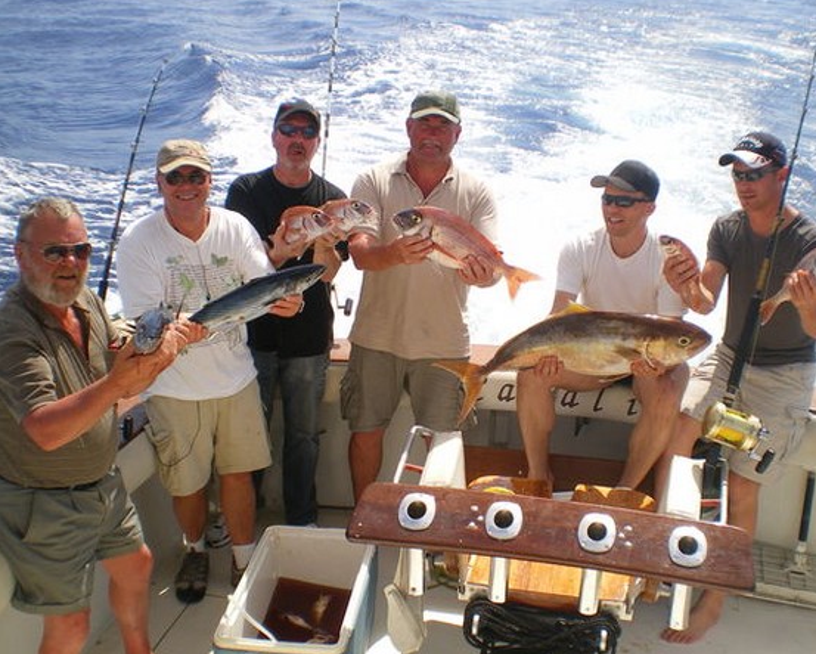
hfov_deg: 45.7
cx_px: 462
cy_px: 341
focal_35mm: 40
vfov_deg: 37.4
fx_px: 967
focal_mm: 6.3
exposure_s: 1/400
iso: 50
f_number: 4.6
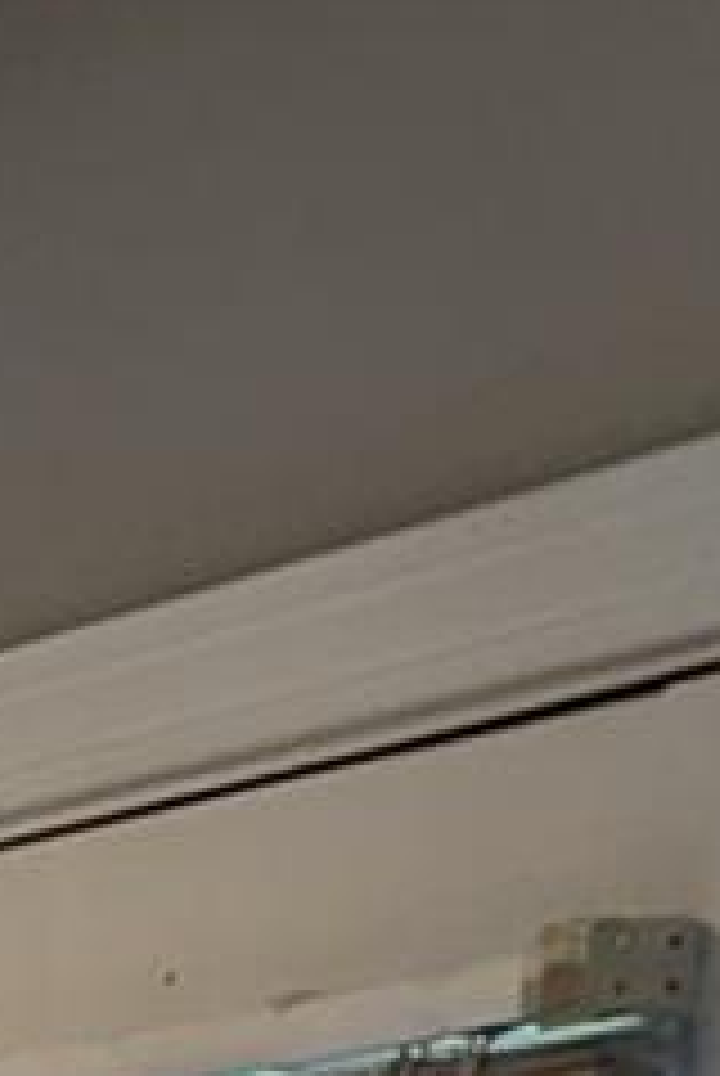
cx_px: -3290
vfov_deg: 8.8
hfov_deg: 4.9
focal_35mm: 213
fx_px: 6371
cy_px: 2539
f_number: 1.85
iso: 46
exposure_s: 1/60
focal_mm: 6.81
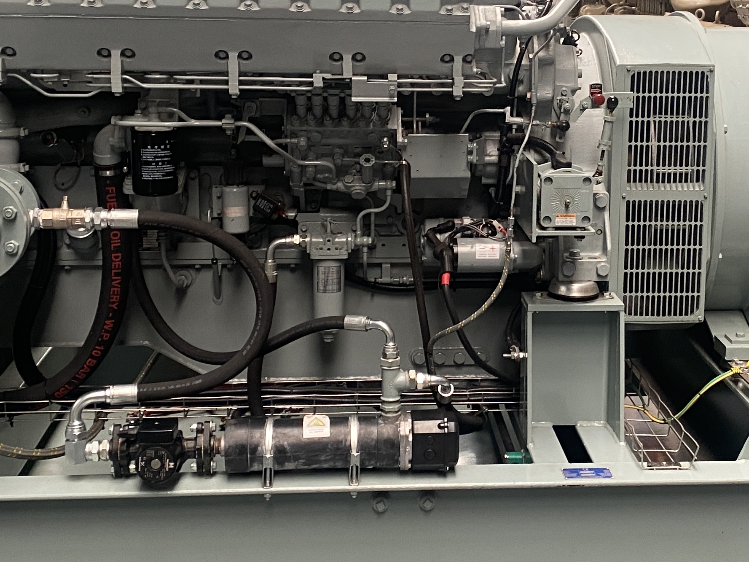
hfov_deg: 32.5
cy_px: 193
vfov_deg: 24.7
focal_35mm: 59
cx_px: 467
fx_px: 1277
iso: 200
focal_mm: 4.25
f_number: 1.8
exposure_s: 1/60
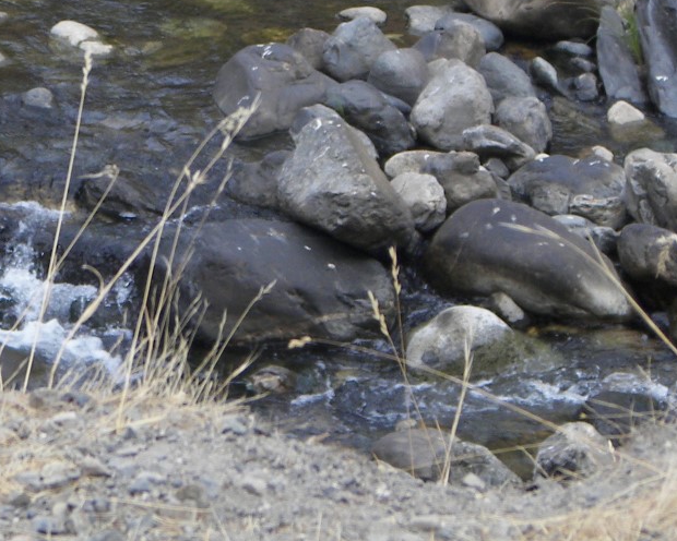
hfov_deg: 6.2
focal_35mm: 313
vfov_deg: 4.9
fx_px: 6271
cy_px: 206
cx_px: 9
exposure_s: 1/250
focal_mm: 22.8
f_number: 3.2
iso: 64
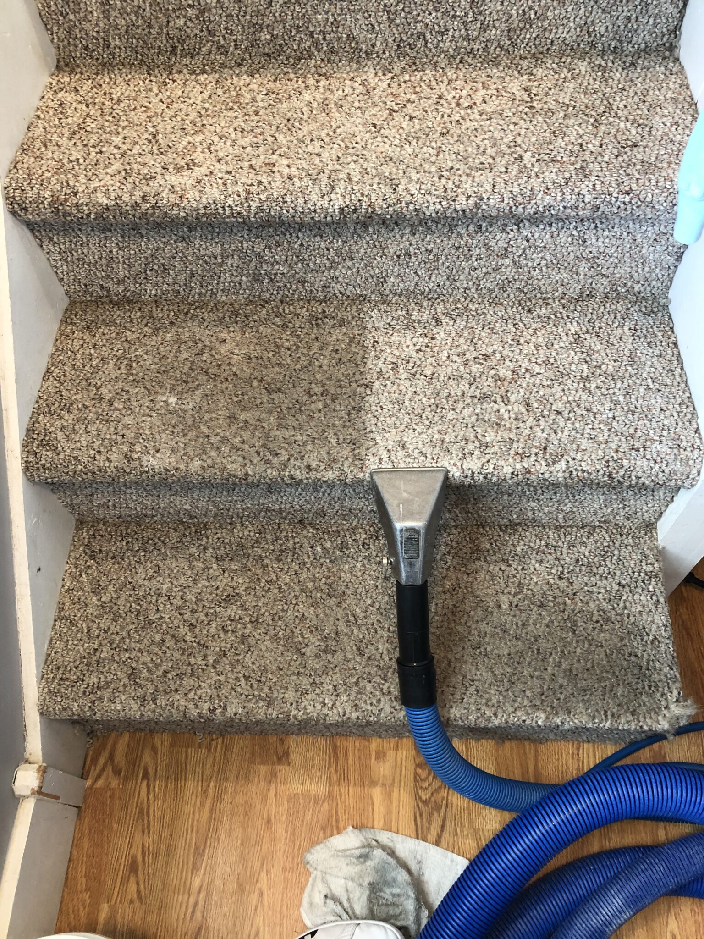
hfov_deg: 49.7
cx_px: 352
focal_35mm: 28
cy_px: 470
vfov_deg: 63.4
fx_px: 759
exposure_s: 1/15
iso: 50
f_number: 1.8
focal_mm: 3.99
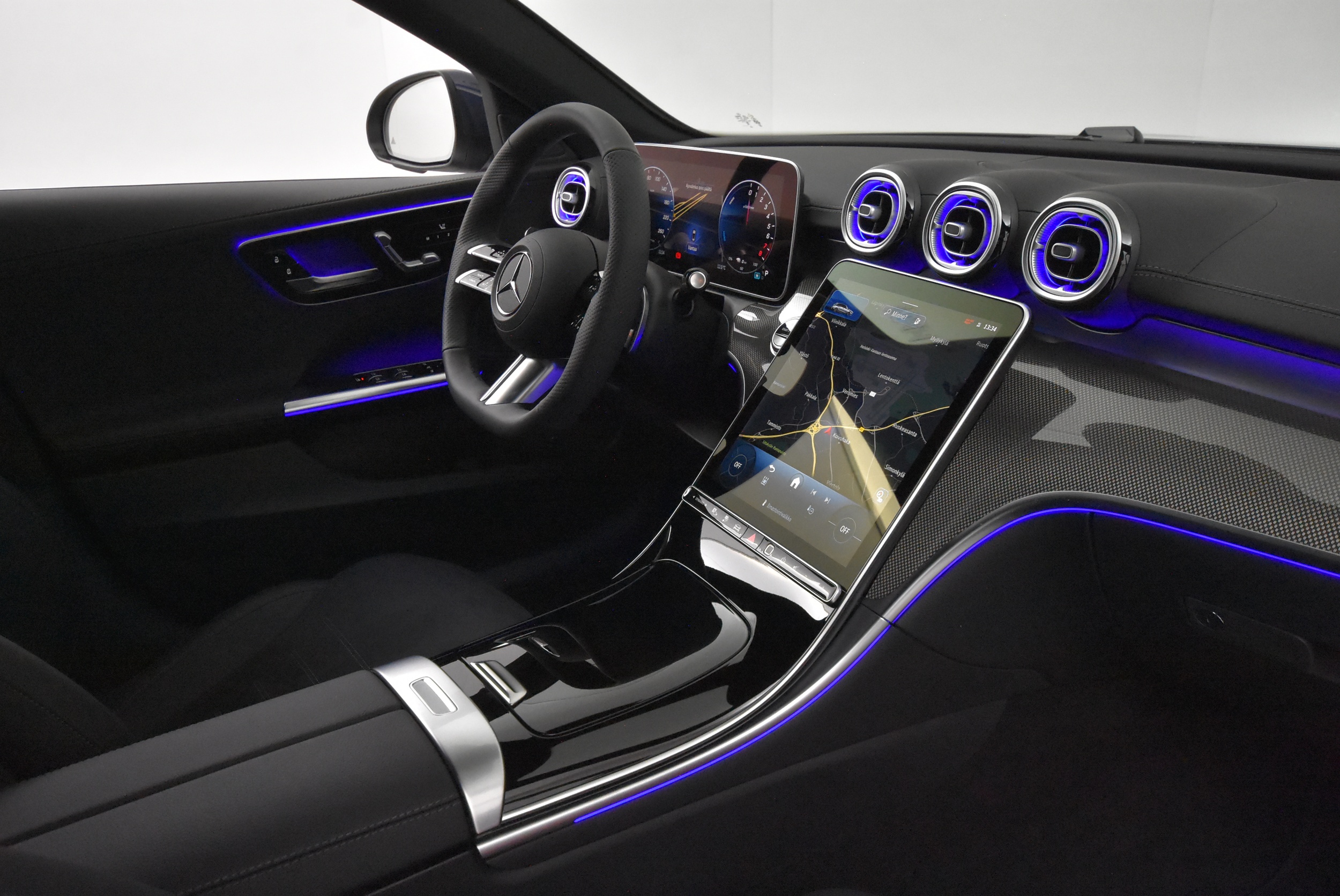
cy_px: 448
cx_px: 670
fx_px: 1117
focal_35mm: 30
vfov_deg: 43.7
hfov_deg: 61.9
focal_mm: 20
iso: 6400
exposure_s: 1/60
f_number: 5.6
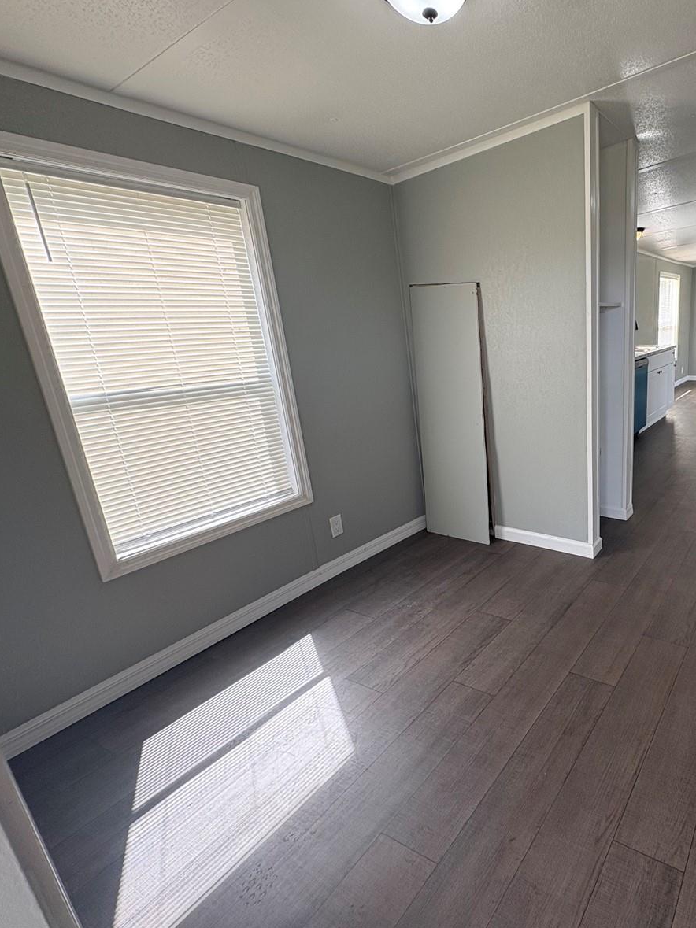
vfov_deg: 84.7
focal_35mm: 19
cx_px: 576
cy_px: 458
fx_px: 509
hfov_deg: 61.7
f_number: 2.2
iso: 100
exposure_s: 1/135
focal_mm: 2.22
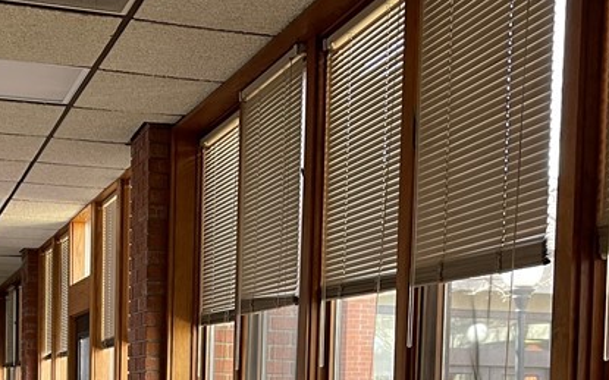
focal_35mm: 68
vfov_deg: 18.3
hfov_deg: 30.1
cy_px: 433
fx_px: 1128
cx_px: 219
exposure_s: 1/60
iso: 125
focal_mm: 5.1
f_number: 1.6
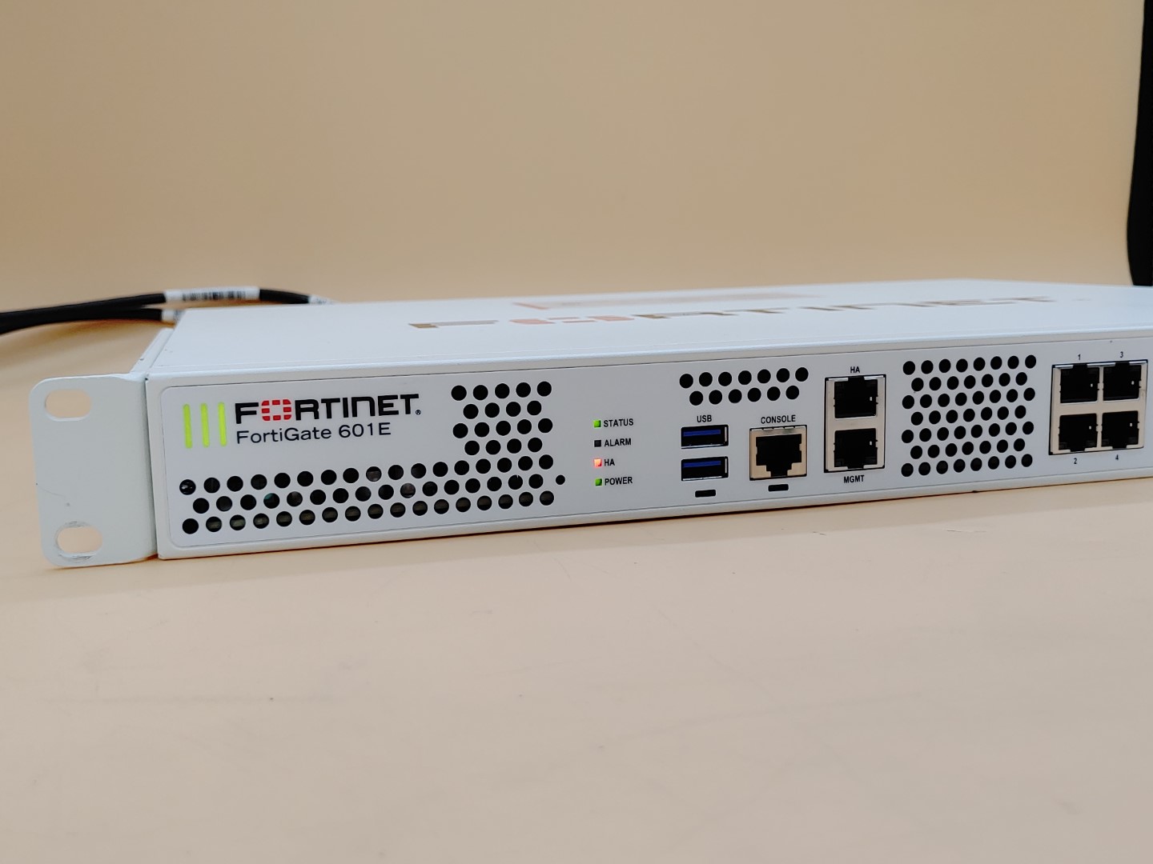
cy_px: 432
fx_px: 1199
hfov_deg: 51.4
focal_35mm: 36
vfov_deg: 39.7
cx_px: 576
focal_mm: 4.36
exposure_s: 1/79
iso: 50
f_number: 1.8
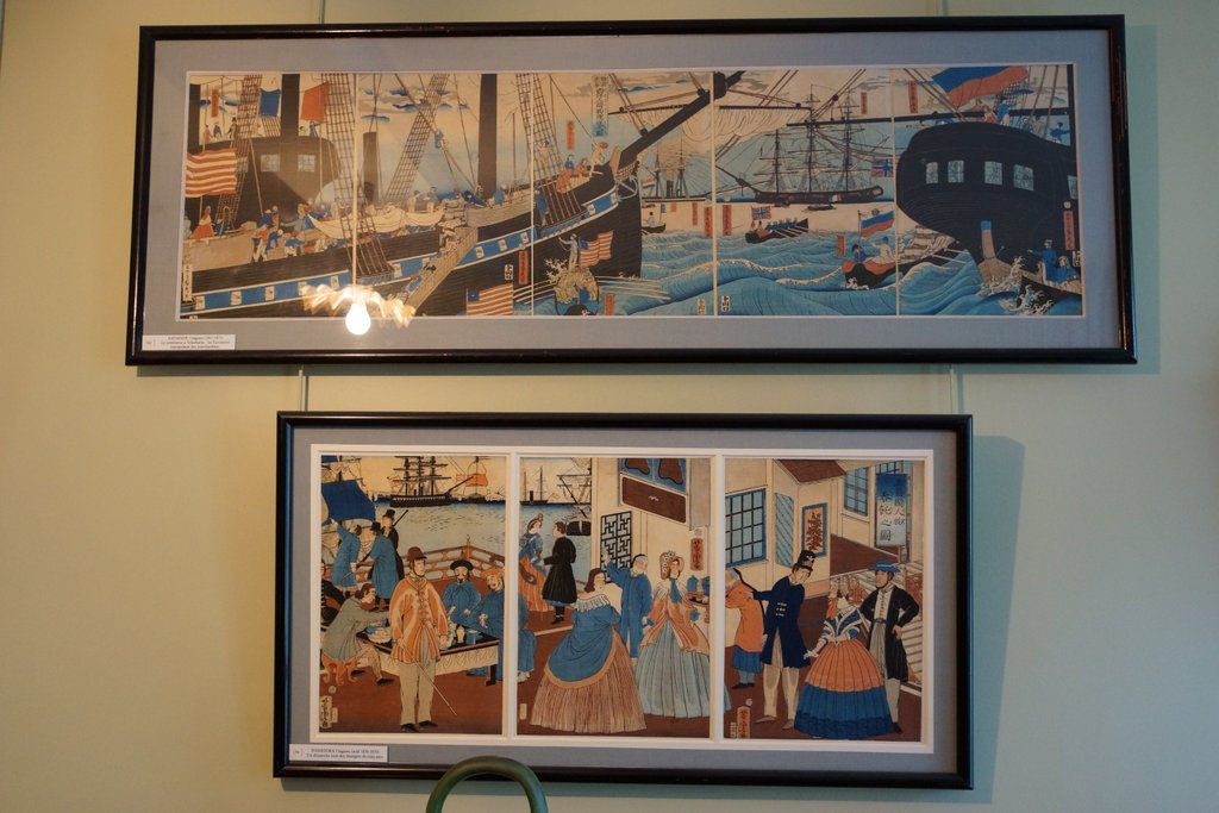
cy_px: 406
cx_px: 610
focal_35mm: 36
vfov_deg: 36.9
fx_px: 1219
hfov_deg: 53.1
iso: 1600
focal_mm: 24
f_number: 3.2
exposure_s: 1/60
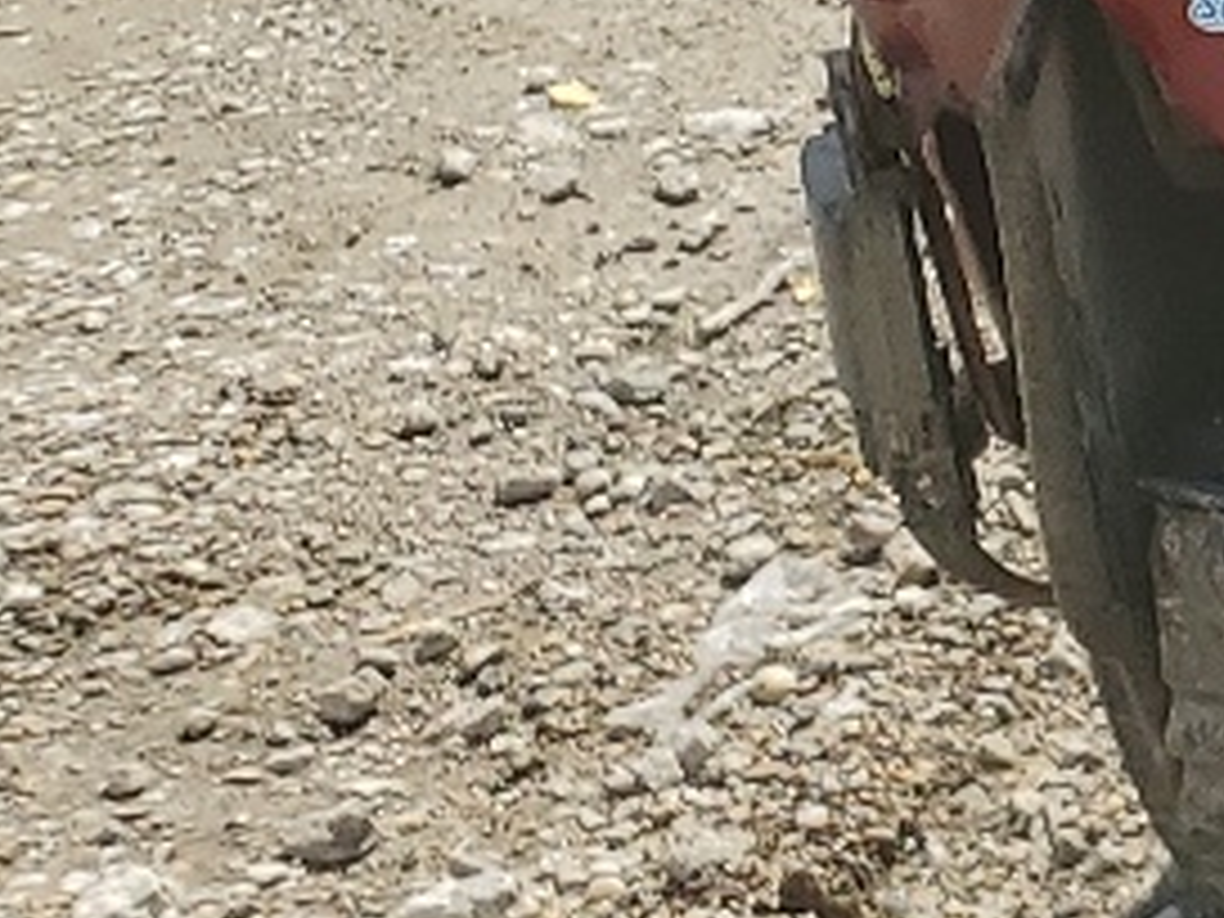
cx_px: 3213
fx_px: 5410
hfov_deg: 10.5
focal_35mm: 153
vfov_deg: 9.4
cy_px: -590
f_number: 1.5
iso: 50
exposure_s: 1/2500
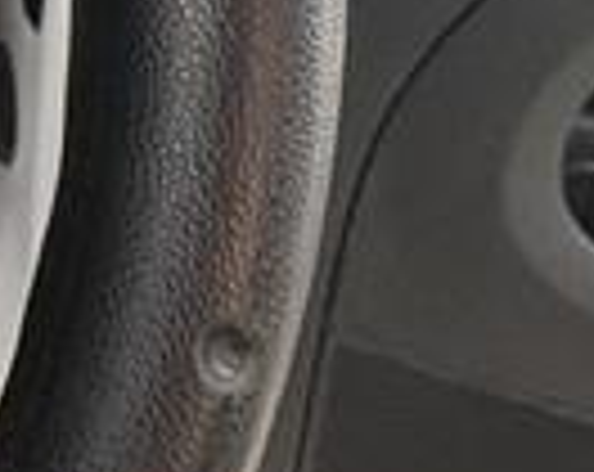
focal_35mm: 93
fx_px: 1631
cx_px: -810
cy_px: 108
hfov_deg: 14.3
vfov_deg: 16.4
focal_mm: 2.22
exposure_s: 1/142
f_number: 2.2
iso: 125
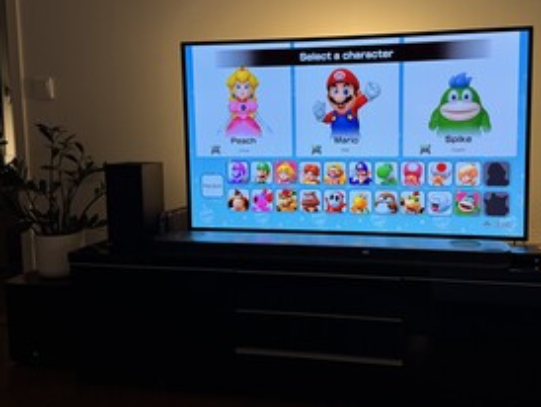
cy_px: 176
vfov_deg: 40.7
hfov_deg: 52.2
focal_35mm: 35
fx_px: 547
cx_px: 328
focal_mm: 6.76
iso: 160
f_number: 1.78
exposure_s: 1/111
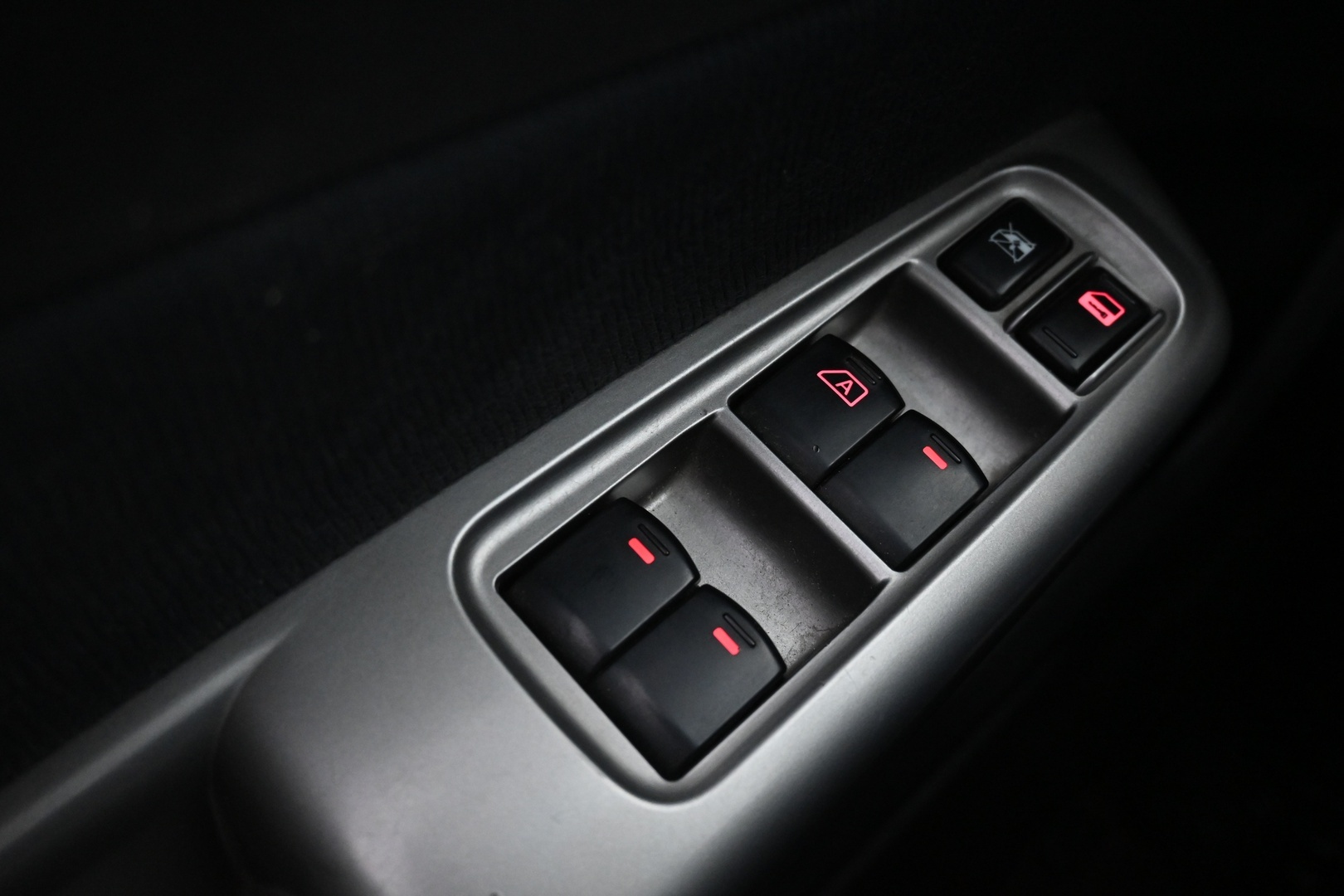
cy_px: 448
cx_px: 672
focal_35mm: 32
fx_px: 1204
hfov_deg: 58.3
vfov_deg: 40.8
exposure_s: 1/30
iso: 3600
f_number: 4
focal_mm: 21.5
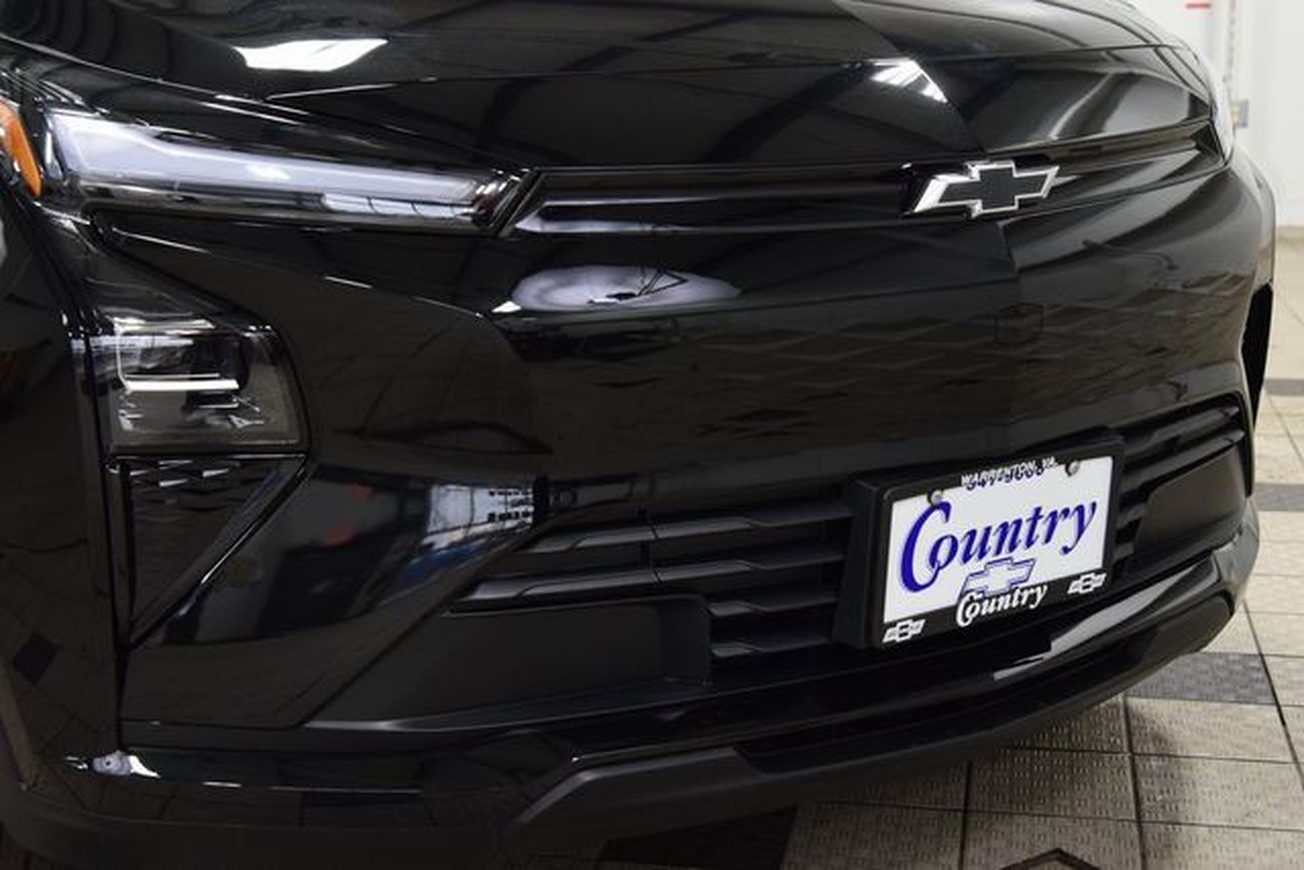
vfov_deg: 25.1
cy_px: 435
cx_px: 652
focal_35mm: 54
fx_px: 1956
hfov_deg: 36.9
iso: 1600
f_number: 5
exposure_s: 1/60
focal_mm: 36
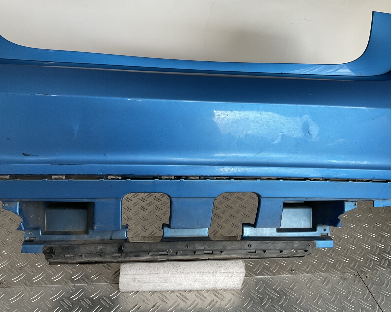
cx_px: 186
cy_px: 157
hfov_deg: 57.2
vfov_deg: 47.1
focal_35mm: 31
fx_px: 359
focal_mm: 3
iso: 25
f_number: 1.8
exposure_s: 1/100
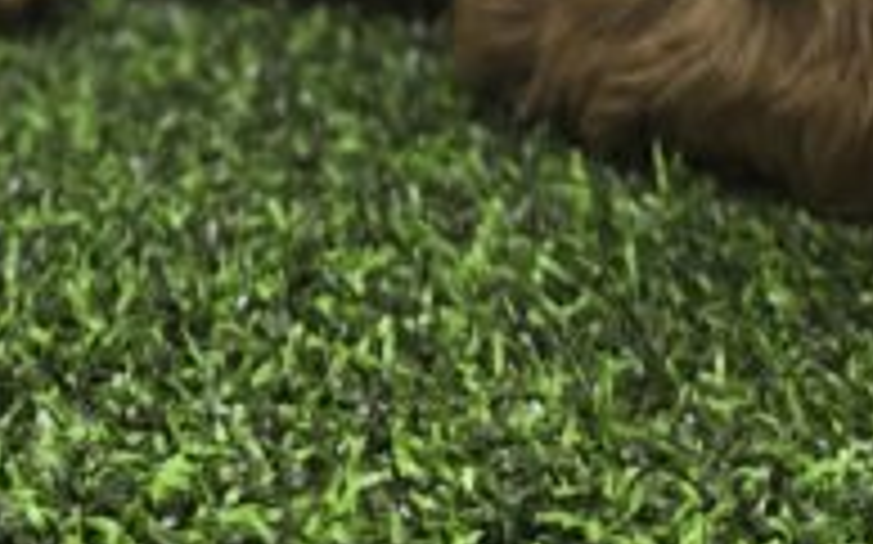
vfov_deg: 9.1
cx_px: 382
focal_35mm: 129
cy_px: -782
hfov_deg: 16.2
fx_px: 3067
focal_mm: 6.3
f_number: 1.7
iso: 50
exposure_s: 1/120
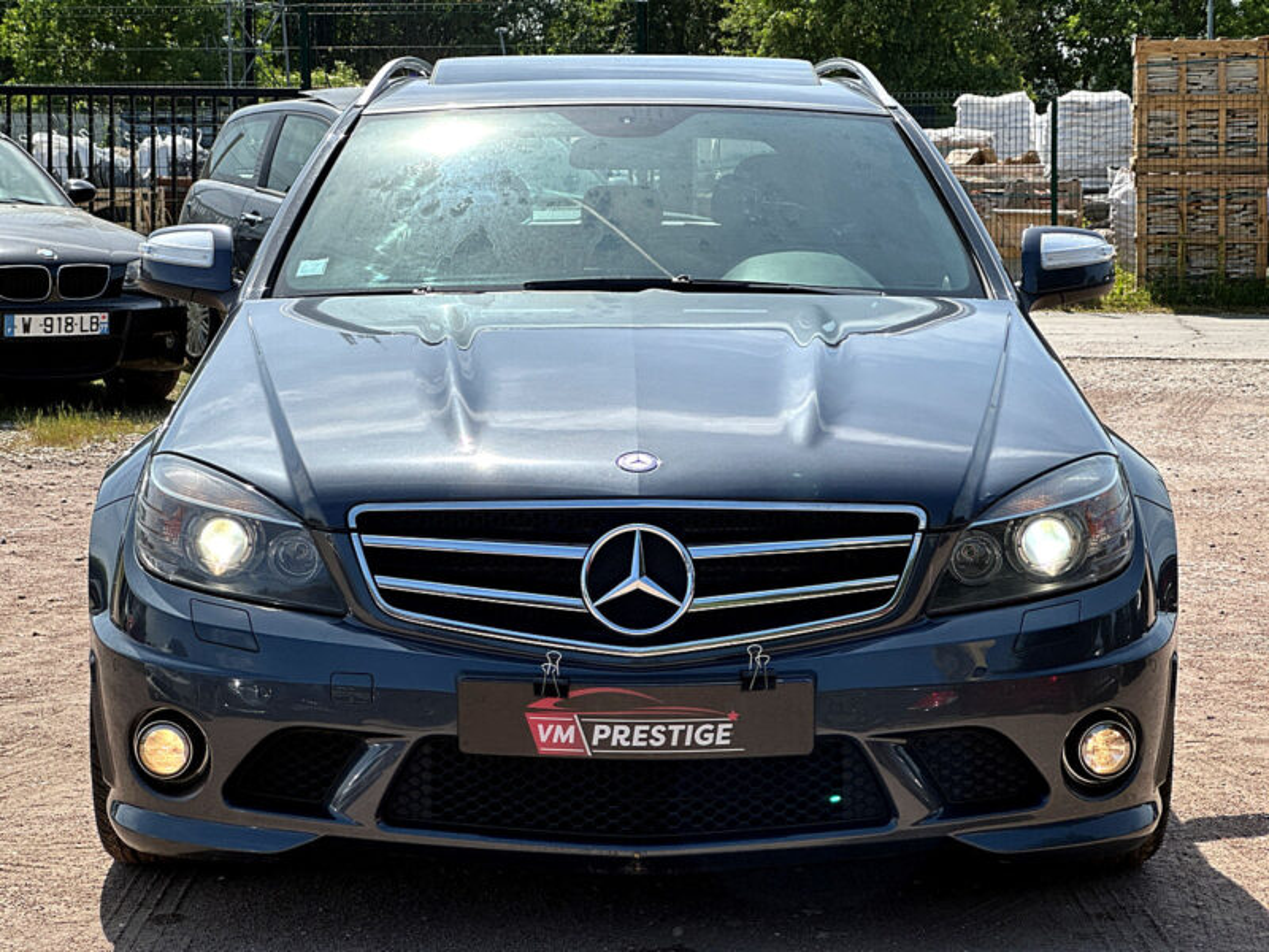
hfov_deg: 25.3
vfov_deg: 19.1
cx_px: 634
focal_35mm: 77
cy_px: 476
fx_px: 2823
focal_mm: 9
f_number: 2.8
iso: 32
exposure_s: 1/708
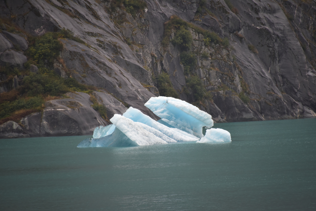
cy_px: 106
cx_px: 158
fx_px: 2634
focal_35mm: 300
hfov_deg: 6.9
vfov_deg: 4.6
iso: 1100
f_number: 5.6
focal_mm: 300
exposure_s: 1/640
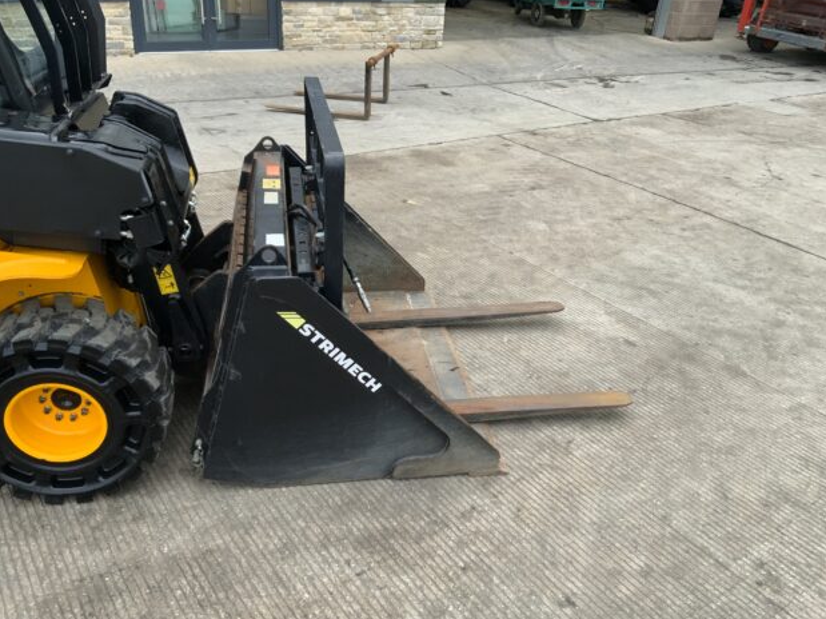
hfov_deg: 60.0
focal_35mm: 30
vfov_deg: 46.8
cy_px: 308
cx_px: 403
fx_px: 716
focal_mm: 3
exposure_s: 1/122
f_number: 1.8
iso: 64
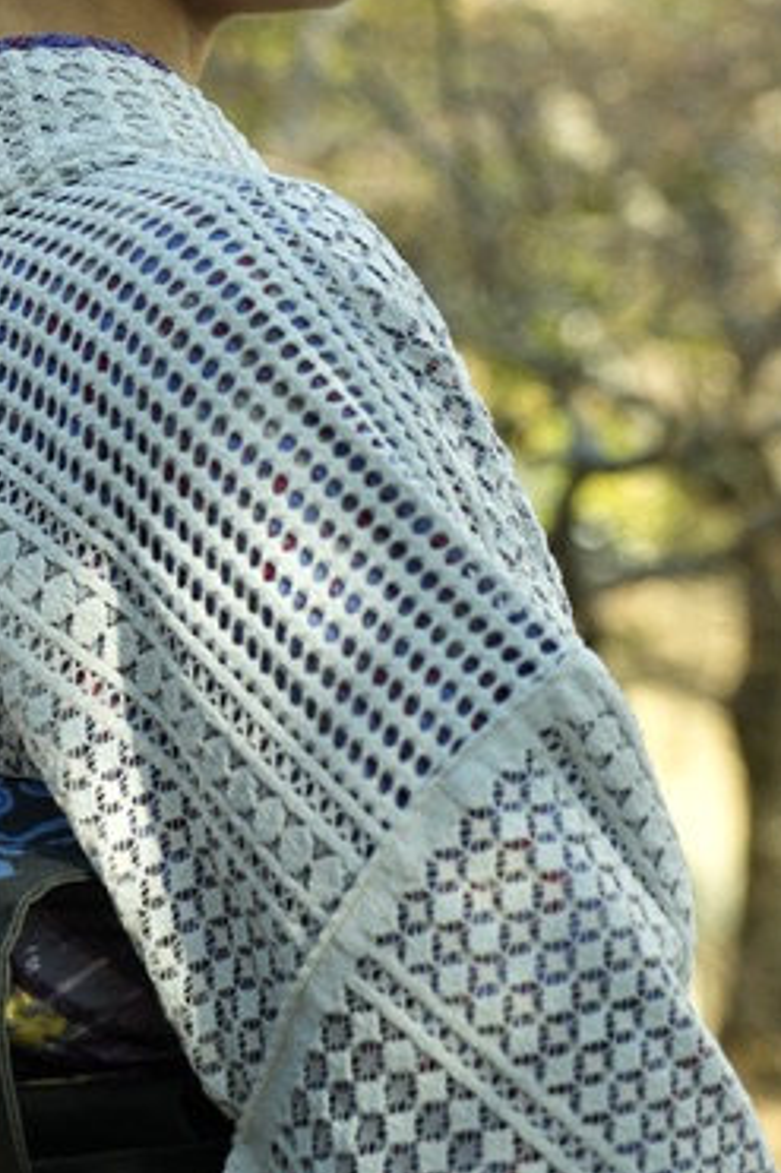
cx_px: 149
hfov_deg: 10.8
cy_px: 281
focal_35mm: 126
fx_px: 4104
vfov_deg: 16.2
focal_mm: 43
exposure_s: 1/500
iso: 160
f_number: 2.8
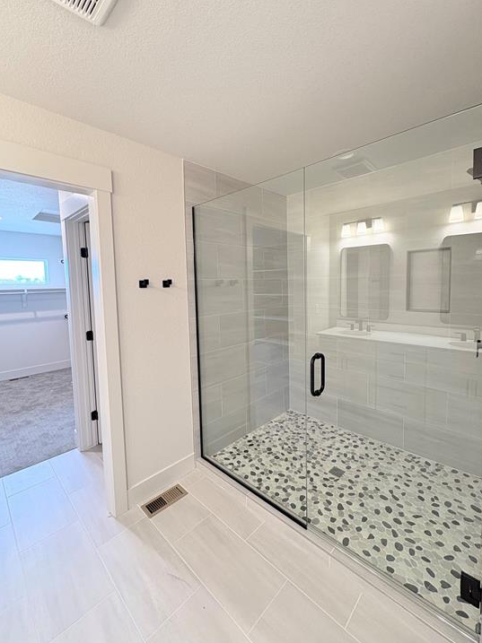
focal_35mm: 15
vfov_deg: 98.1
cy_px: 302
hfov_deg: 81.7
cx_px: 250
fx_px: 279
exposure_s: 1/60
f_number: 2.2
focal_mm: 2.22
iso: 250
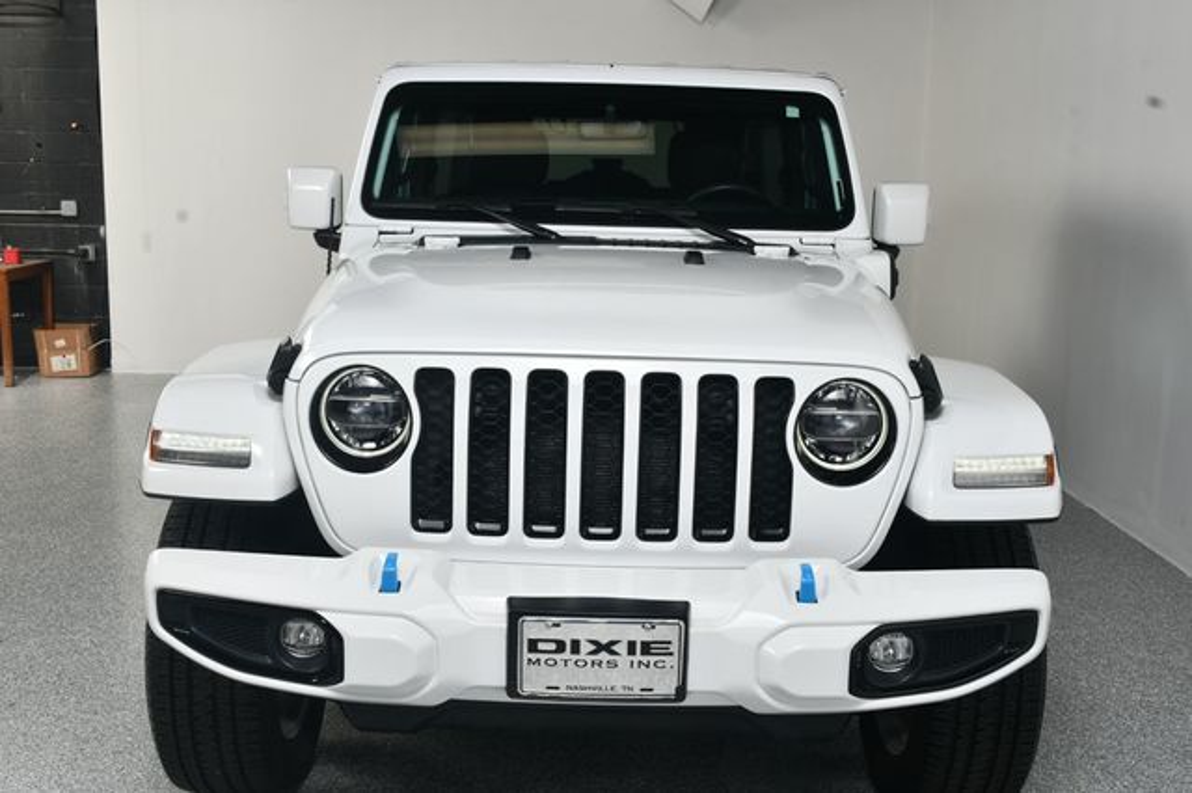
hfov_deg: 49.6
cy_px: 396
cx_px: 596
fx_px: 1291
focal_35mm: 39
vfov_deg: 34.2
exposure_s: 1/160
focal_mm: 26
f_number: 13
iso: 100
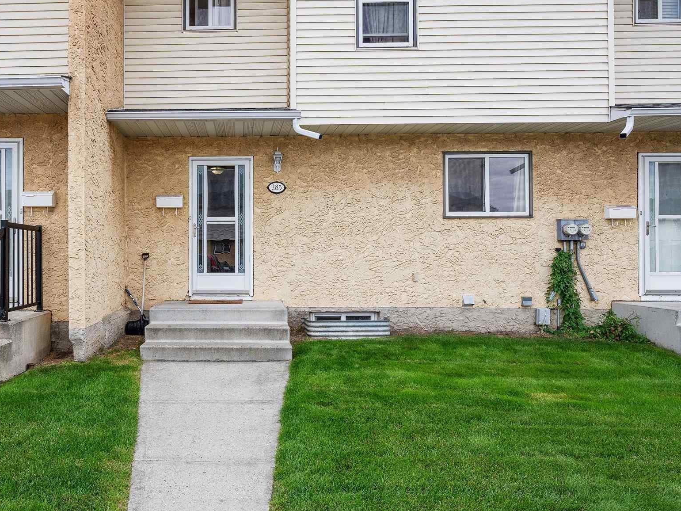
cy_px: 253
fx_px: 453
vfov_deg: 58.9
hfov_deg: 71.8
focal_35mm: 23
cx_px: 228
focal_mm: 12
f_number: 8
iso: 320
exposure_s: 1/50
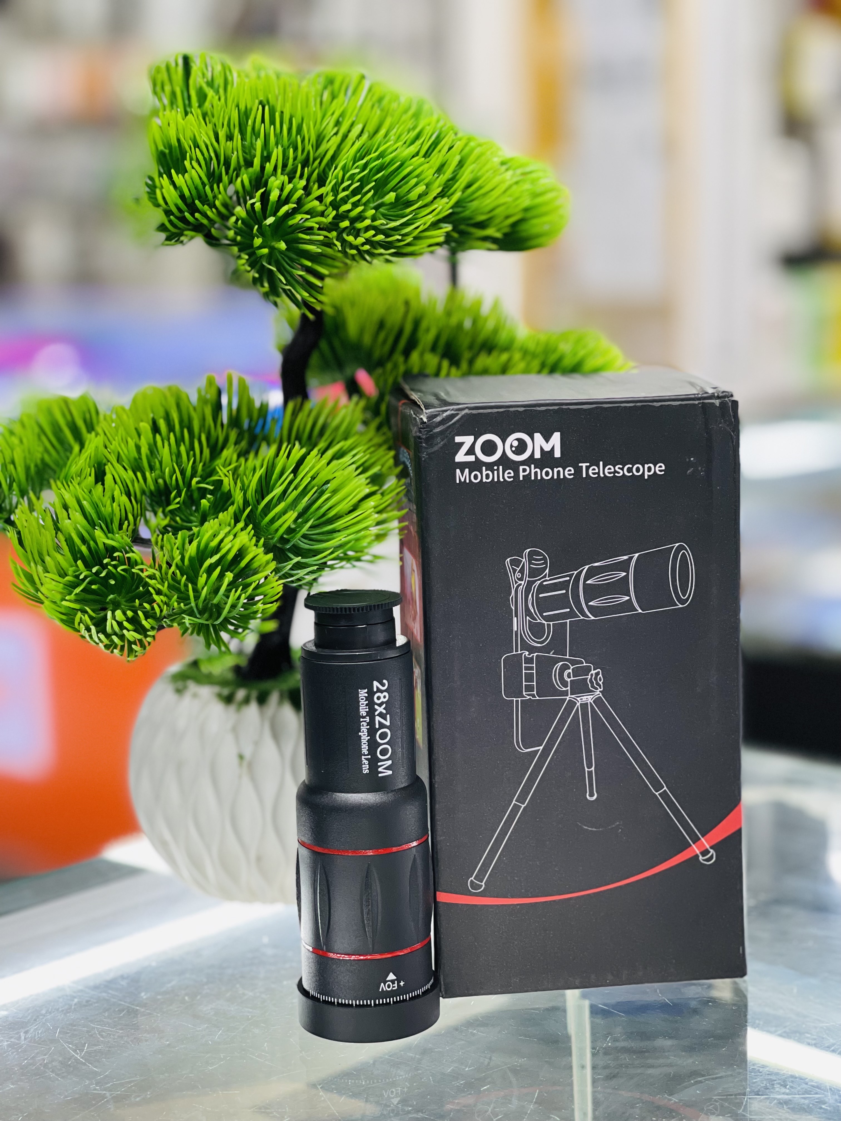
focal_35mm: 64
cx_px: 420
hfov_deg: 22.9
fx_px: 2073
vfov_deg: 30.3
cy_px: 560
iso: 160
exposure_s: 1/100
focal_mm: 7.5
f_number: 2.2
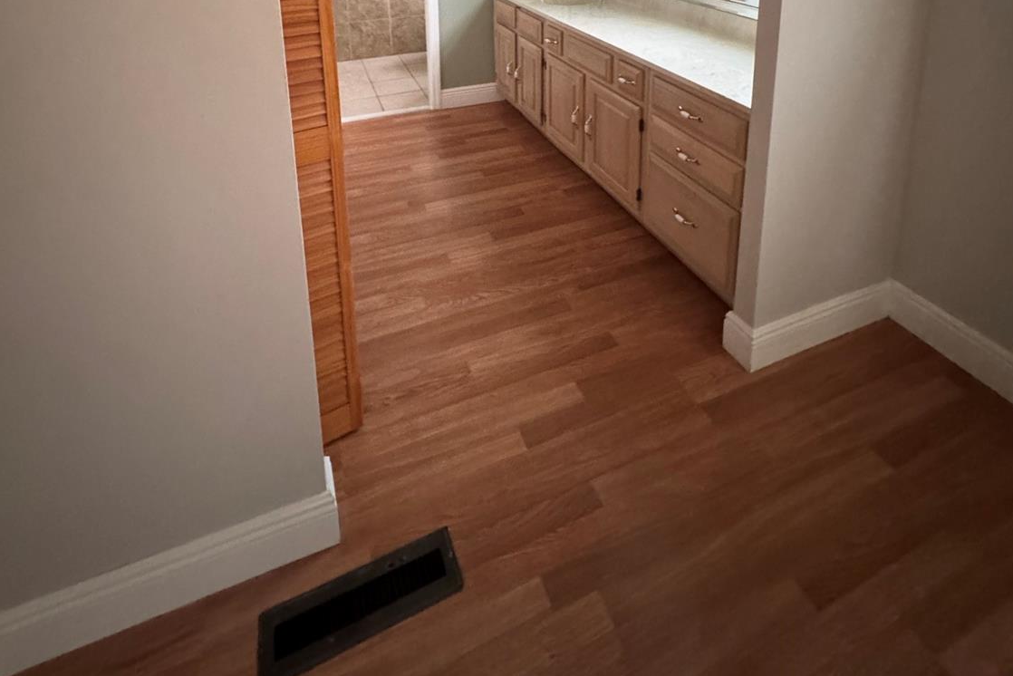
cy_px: -3
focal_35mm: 20
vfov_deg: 50.1
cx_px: 505
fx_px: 563
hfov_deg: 84.0
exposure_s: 1/40
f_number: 2.2
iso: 1000
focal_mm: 2.22
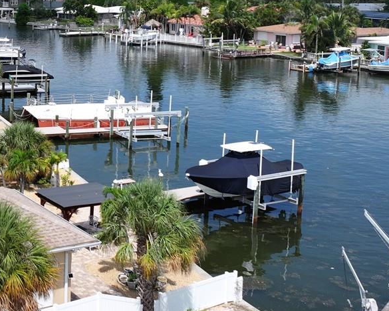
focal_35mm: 64
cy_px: 83
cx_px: -13
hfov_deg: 27.6
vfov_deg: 23.6
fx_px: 737
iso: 100
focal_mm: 12.29
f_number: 2.8
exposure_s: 1/2500
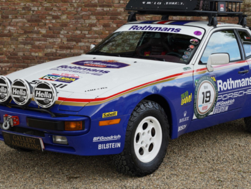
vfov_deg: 17.1
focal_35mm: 87
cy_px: 74
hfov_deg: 22.6
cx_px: 136
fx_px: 628
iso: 100
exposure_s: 1/80
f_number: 5.6
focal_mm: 60.4
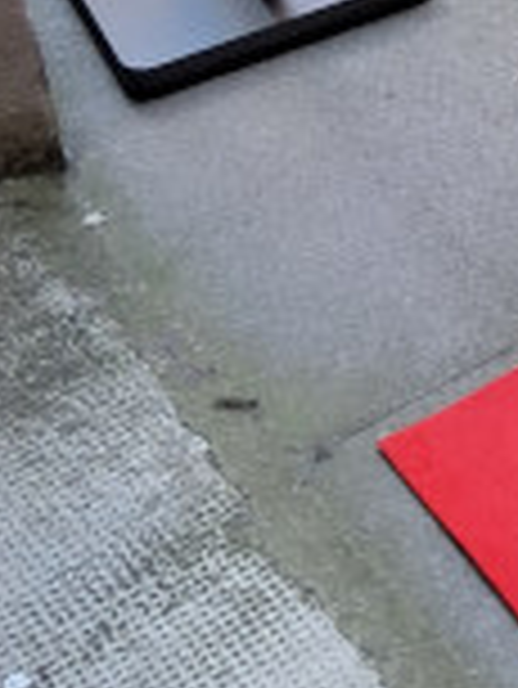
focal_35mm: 141
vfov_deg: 12.3
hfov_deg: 9.5
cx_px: 1180
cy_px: -701
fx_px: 2809
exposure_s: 1/50
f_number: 1.8
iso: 64
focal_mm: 4
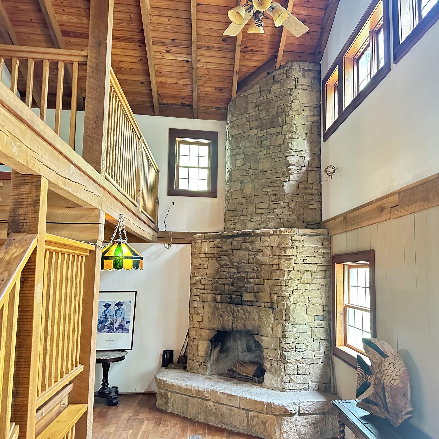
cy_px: 224
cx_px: 281
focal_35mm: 29
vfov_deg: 55.6
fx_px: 416
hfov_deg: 54.8
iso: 1250
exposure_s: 1/30
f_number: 1.78
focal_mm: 6.86
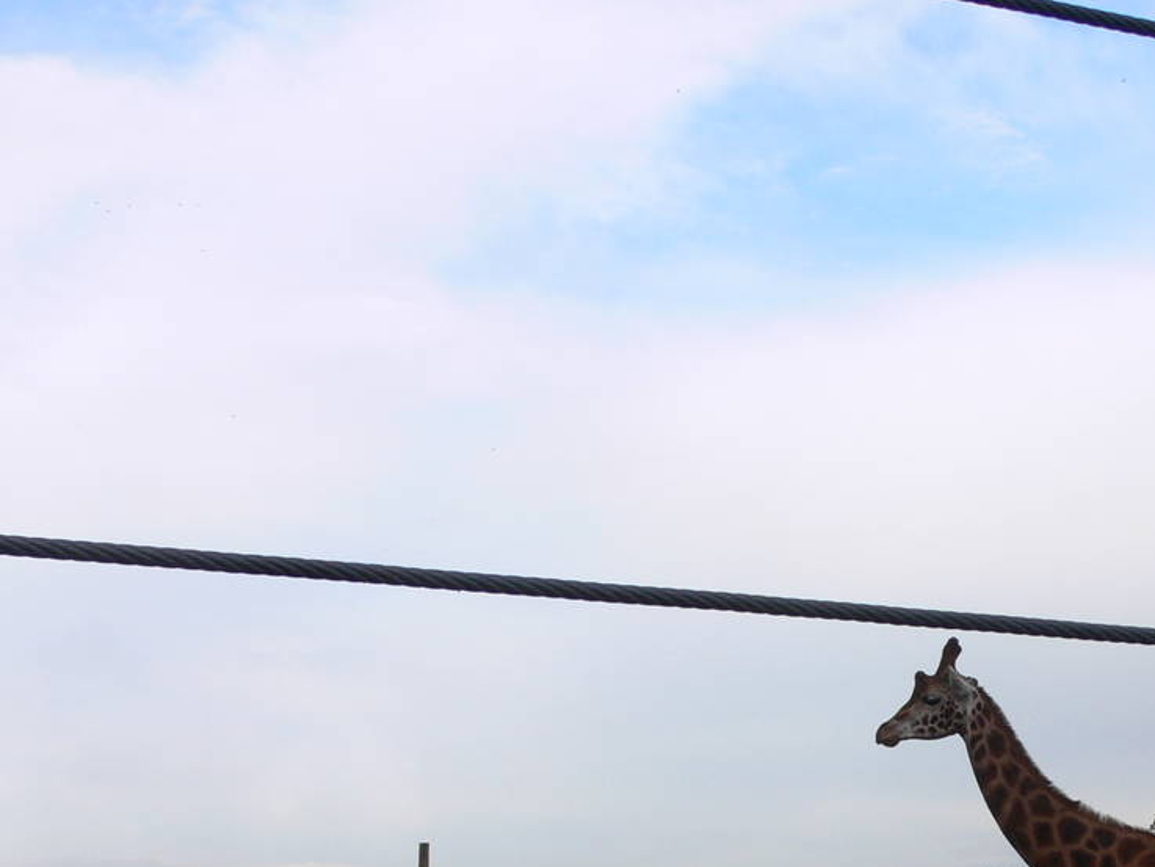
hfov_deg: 25.1
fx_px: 2536
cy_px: 887
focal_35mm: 76
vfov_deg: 18.8
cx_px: 978
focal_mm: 7.4
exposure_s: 1/200
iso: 80
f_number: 5.6
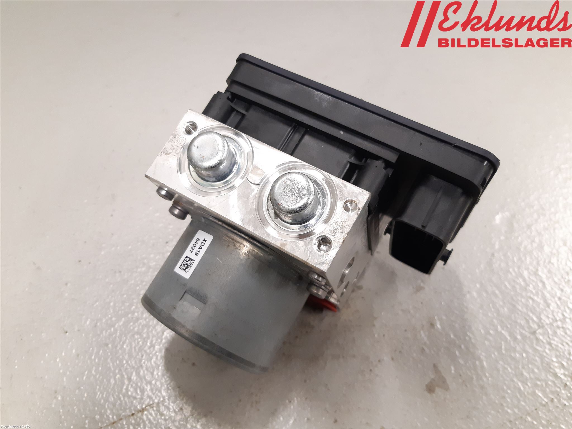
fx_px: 430
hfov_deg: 67.3
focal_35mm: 26
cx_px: 286
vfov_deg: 53.1
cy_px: 214
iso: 200
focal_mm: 3.93
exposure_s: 1/50
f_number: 1.7
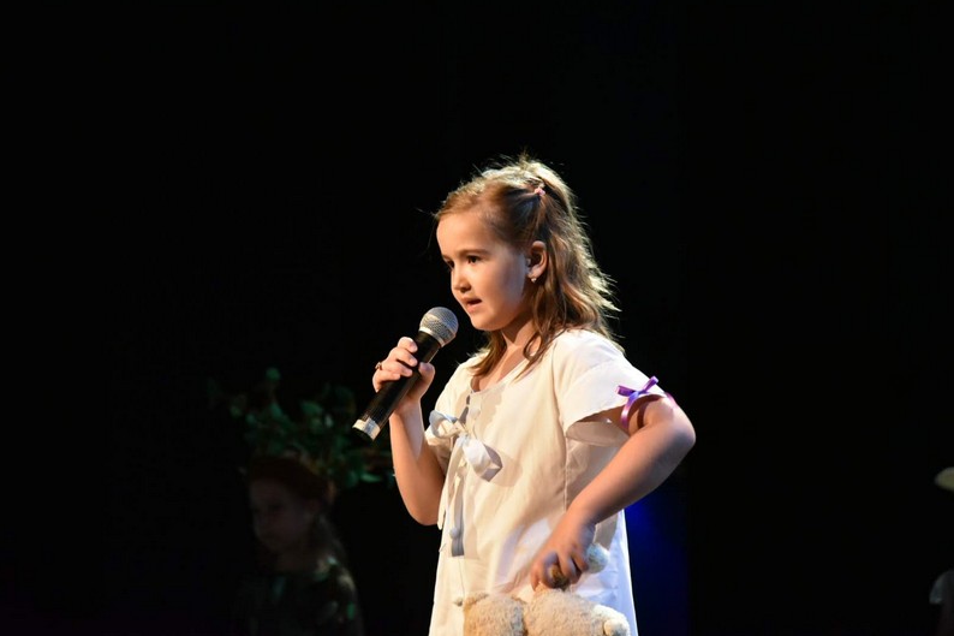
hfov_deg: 16.5
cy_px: 314
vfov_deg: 11.1
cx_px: 469
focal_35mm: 124
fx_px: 3285
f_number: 4
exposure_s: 1/60
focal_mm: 120
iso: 10000
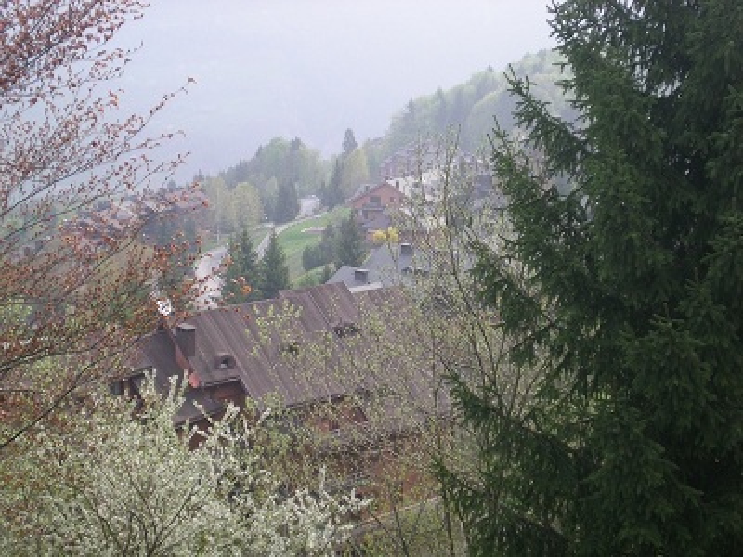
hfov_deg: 34.3
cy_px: 278
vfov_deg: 26.1
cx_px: 372
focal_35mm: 56
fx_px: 1202
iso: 112
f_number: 3.9
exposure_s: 1/263
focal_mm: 9.3
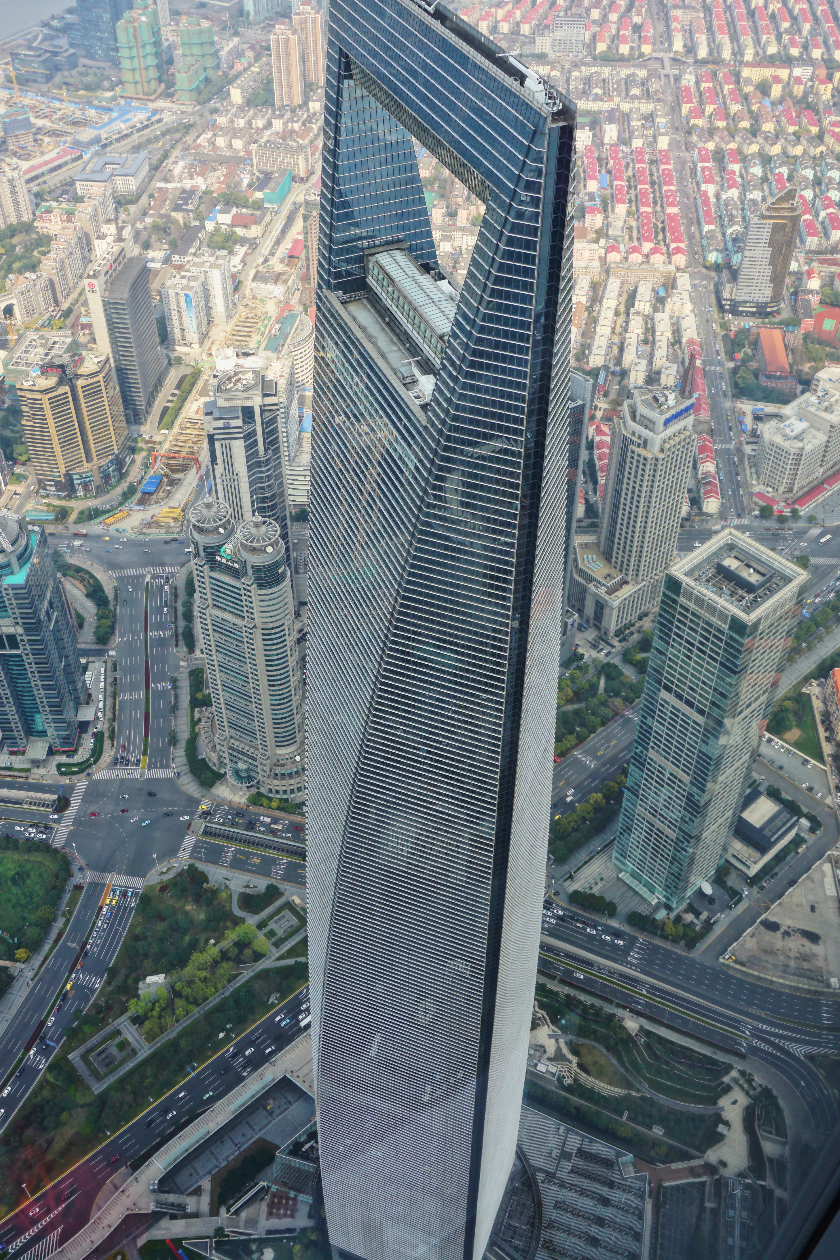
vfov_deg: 53.7
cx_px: 404
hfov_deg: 37.3
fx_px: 1245
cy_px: 606
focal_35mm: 36
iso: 100
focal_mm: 21
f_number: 9
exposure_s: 1/100
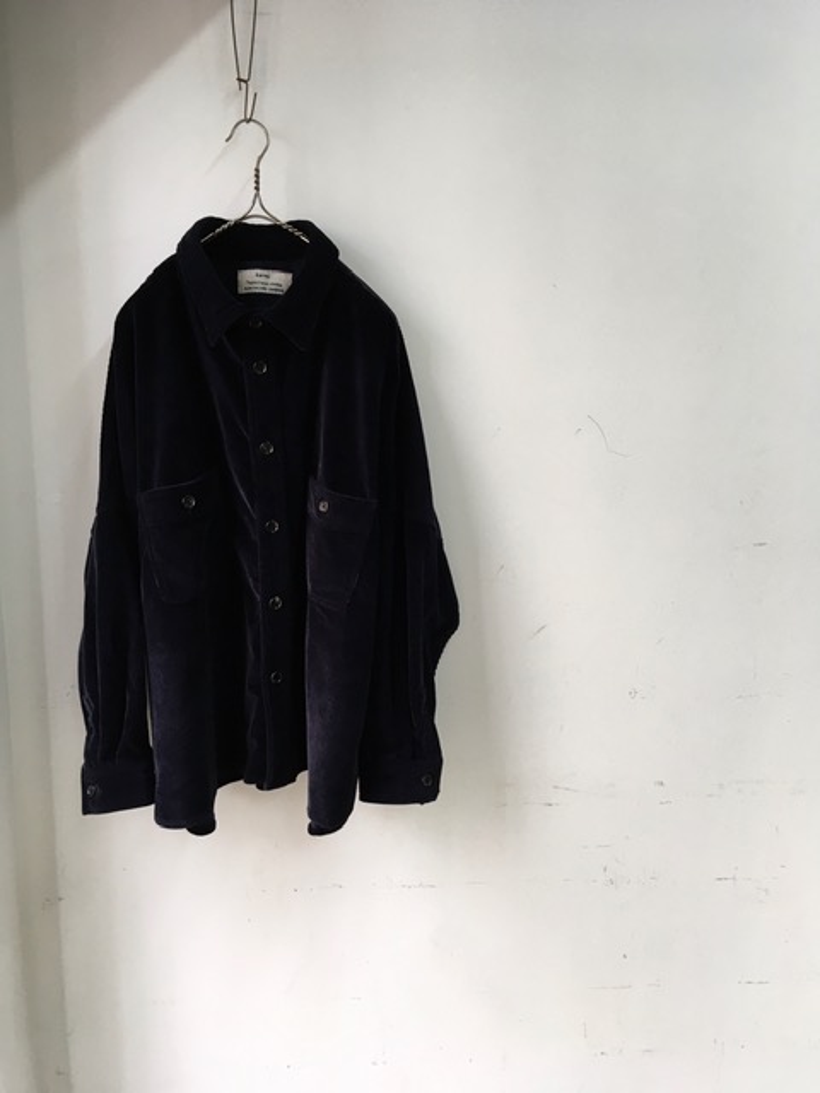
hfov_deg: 48.2
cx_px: 410
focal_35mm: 29
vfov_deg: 61.7
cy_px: 546
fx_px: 916
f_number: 2.2
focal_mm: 4.15
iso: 25
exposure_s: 1/30
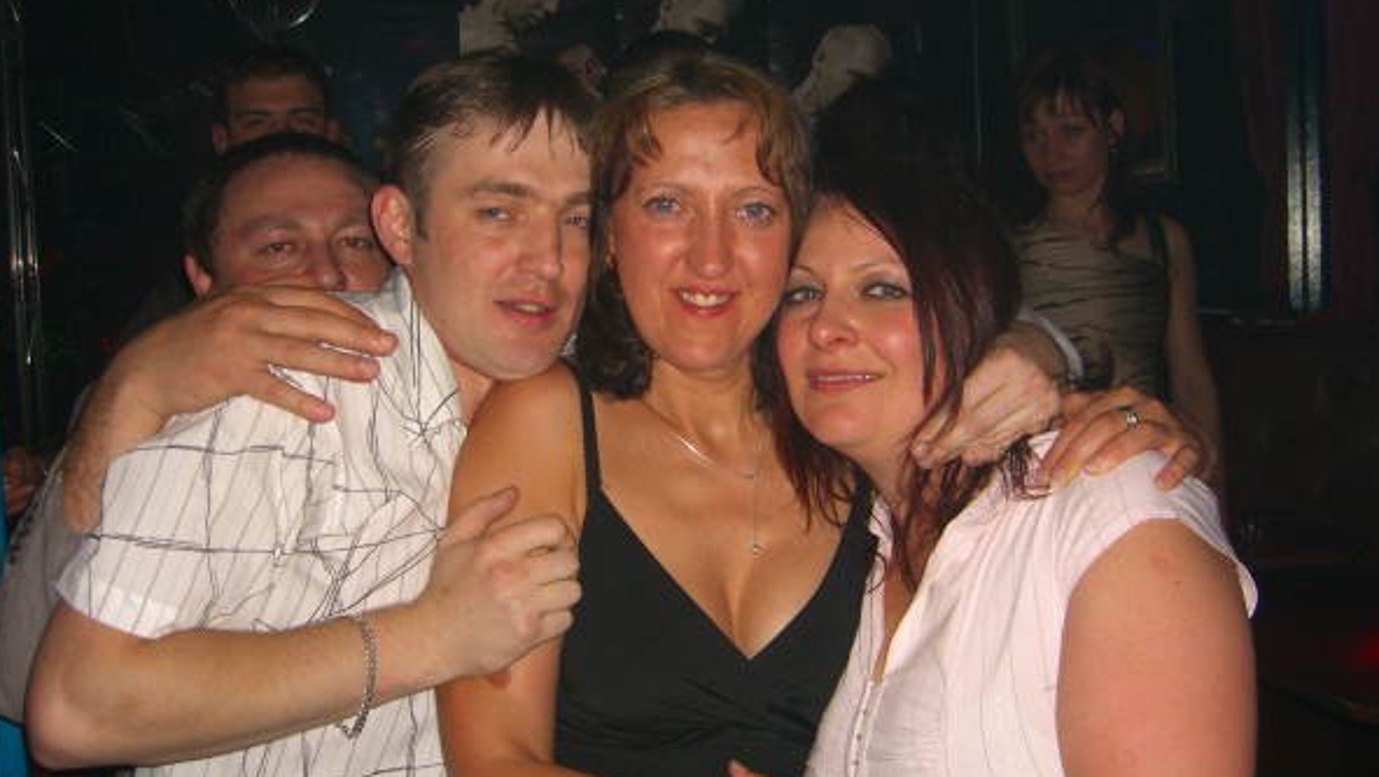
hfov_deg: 48.3
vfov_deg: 28.4
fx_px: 1536
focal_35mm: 42
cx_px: 688
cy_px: 378
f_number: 2.8
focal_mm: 7.9
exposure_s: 1/60
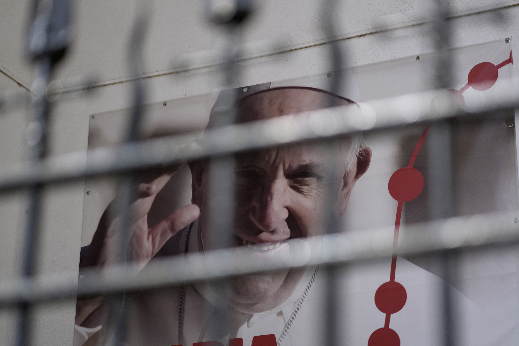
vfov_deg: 14.1
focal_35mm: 97
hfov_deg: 21.0
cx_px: 275
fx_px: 1398
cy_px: 189
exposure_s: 1/6400
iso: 160
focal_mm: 85
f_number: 1.4
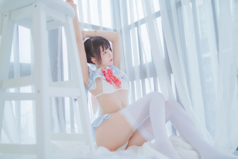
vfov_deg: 37.9
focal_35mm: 35
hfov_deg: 54.4
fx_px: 231
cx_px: 119
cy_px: 80
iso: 100
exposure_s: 1/200
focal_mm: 35
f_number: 1.4
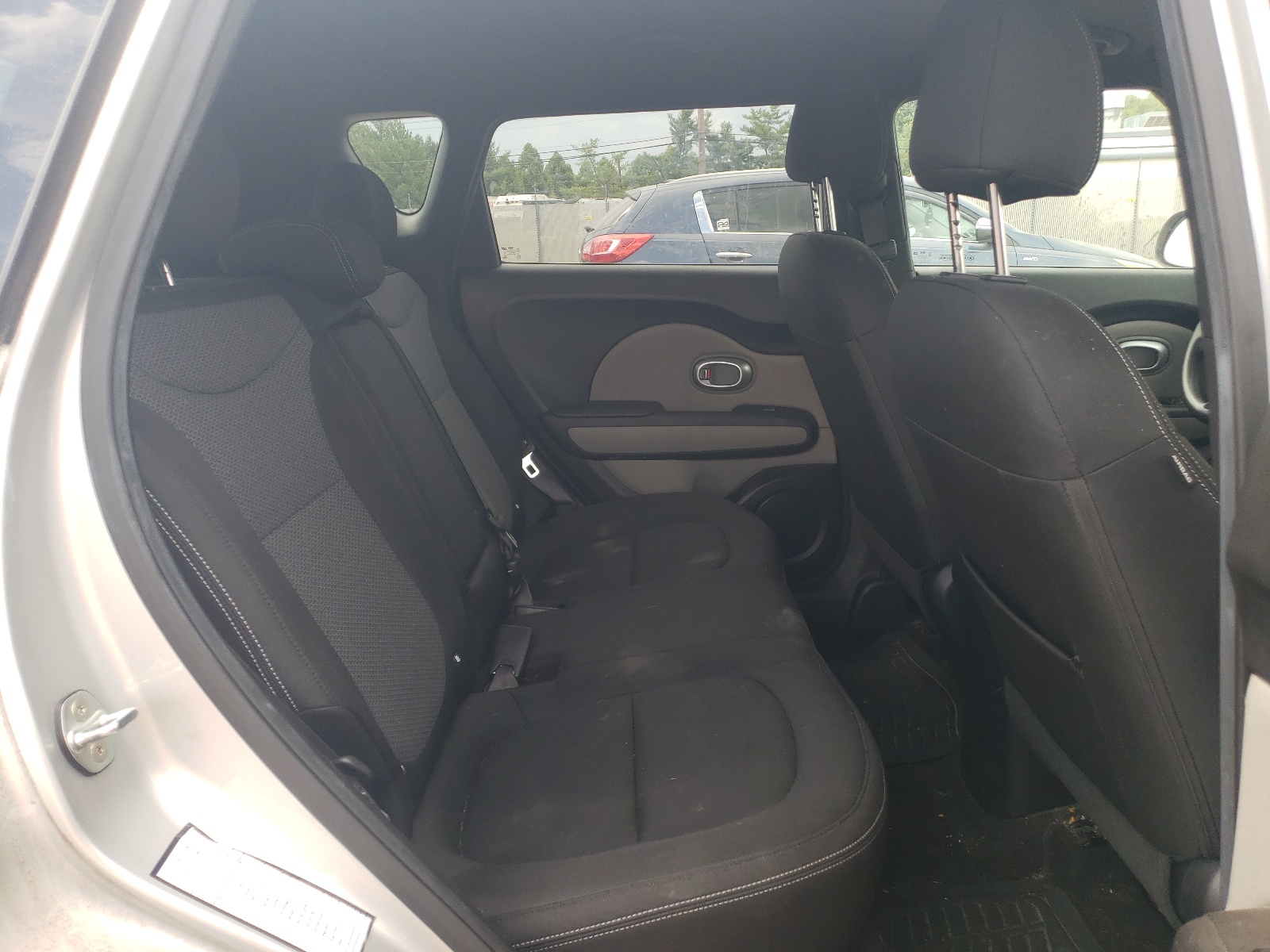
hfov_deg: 67.3
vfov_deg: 53.1
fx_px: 954
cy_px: 476
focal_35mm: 26
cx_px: 635
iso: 50
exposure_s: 1/217
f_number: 1.5
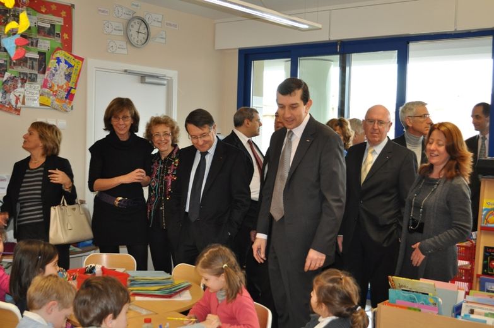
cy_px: 164
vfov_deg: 28.0
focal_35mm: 48
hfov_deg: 41.2
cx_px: 247
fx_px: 658
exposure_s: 1/60
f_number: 4.8
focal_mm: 32
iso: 800
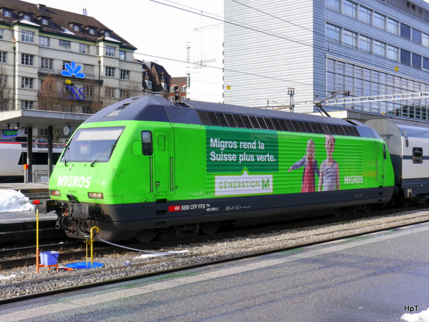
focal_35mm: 48
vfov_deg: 30.3
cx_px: 214
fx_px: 595
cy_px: 161
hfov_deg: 39.7
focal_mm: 24
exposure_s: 1/200
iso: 160
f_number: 7.1
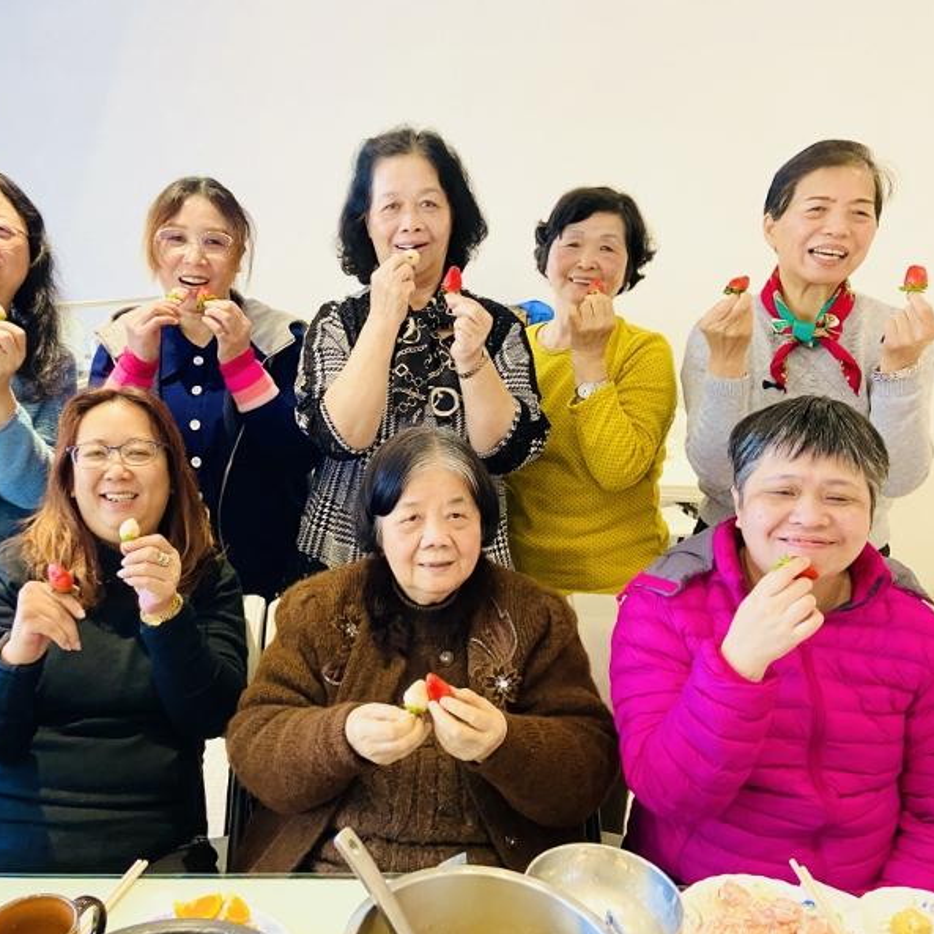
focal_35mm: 31
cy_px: 465
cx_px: 386
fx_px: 946
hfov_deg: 52.3
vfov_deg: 52.5
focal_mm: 4.25
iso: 250
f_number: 1.8
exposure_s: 1/60
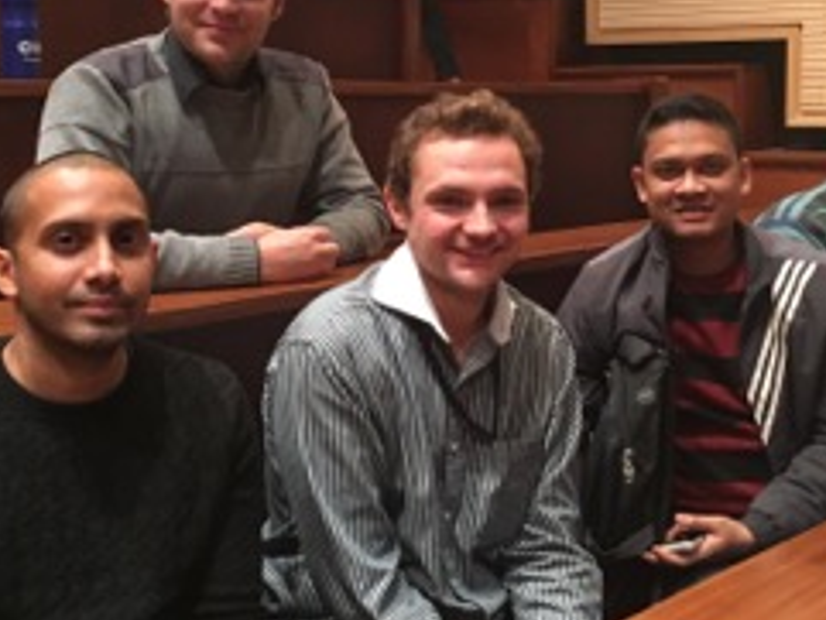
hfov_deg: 36.1
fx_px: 1265
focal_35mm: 53
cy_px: 202
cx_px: 452
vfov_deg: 27.4
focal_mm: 4.15
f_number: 2.2
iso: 200
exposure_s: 1/17
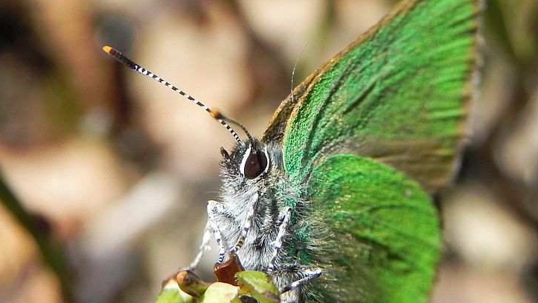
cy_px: 159
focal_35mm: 162
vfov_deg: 7.5
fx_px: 2311
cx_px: 231
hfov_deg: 13.3
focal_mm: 18.8
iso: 160
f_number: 5
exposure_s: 1/546
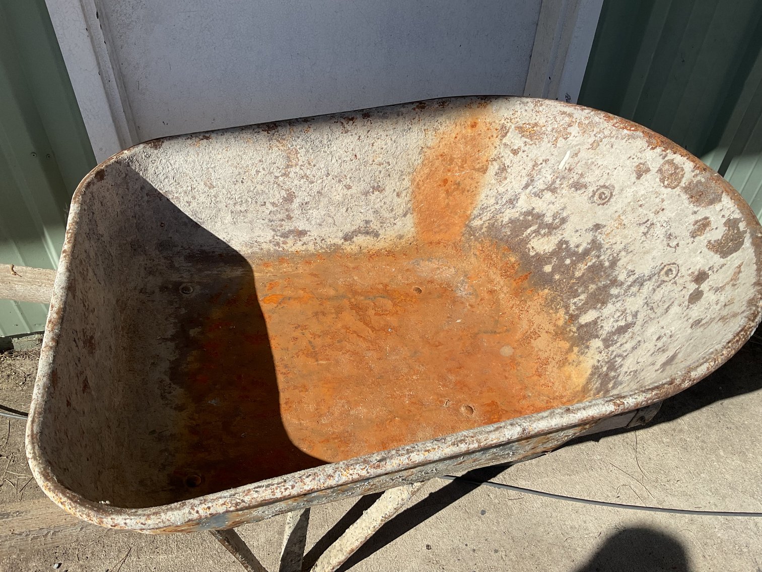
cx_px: 381
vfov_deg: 48.2
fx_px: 638
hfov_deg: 61.7
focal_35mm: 29
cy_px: 286
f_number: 1.8
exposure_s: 1/2667
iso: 16
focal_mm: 3
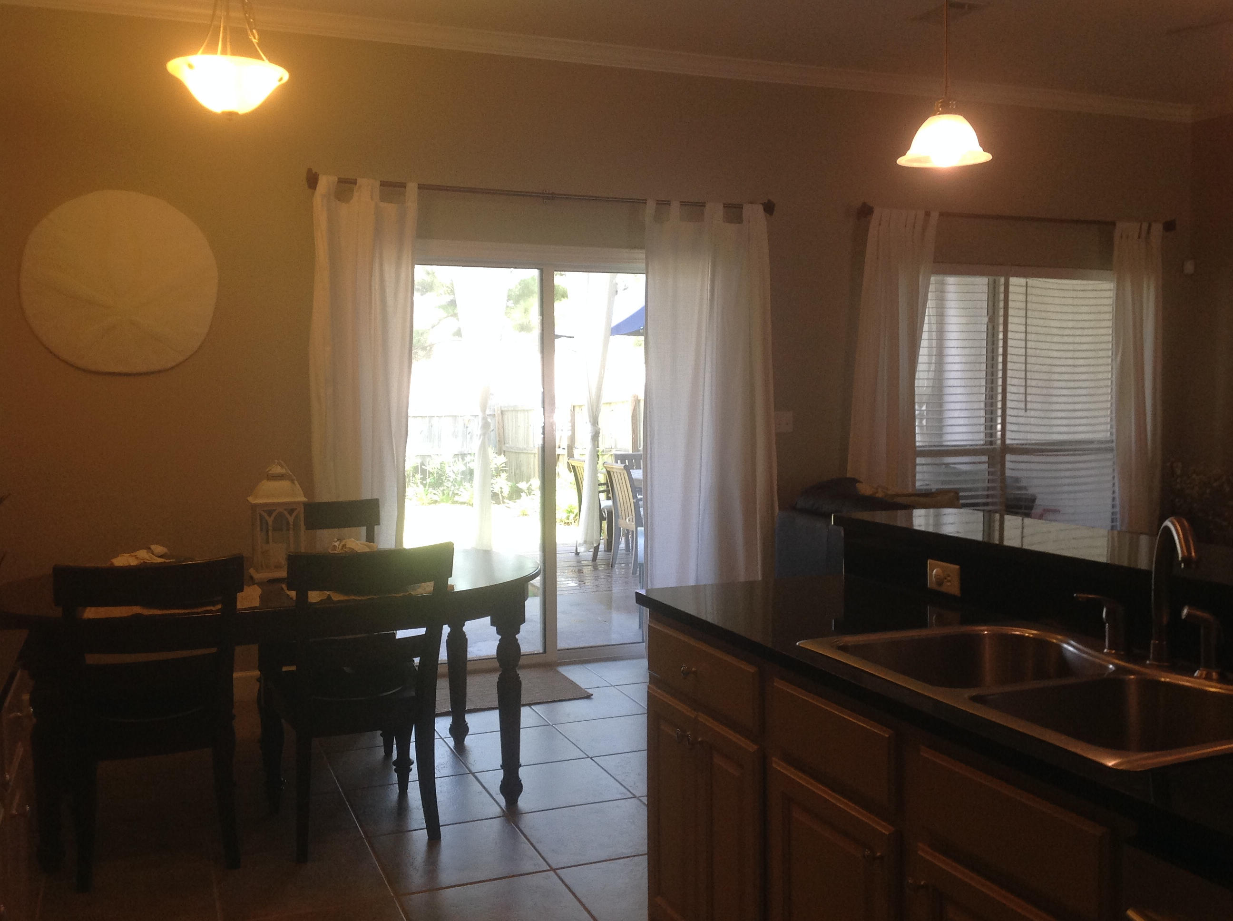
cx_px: 616
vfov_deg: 40.6
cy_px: 460
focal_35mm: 35
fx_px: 1245
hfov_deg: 52.7
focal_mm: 4.28
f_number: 2.4
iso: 100
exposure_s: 1/100
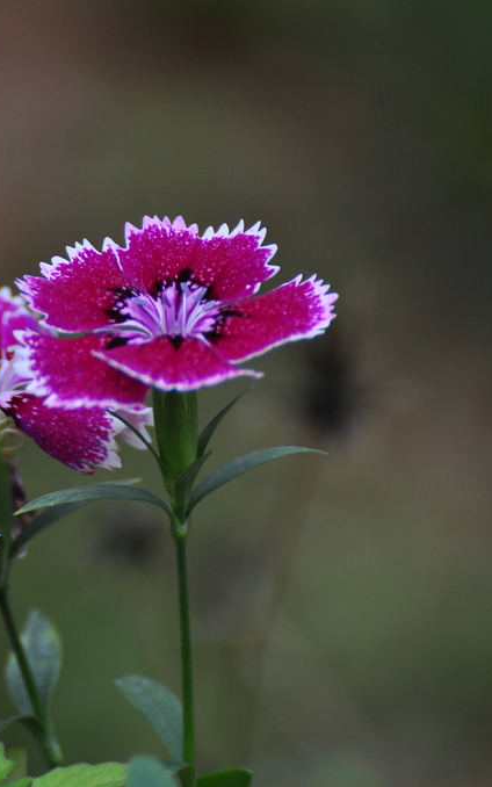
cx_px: 3
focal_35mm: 692
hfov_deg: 1.9
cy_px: 394
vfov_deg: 3.0
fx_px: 14840
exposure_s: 1/125
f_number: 5.6
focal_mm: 300
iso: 200
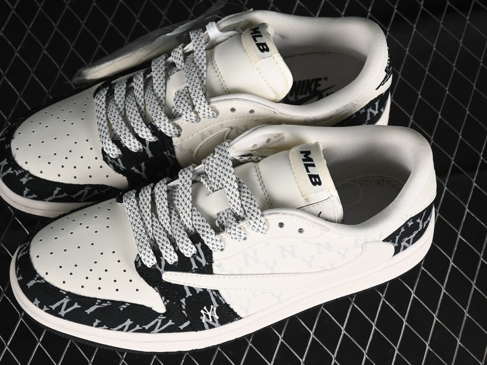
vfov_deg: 18.0
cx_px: 222
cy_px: 182
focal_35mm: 82
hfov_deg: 23.8
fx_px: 1154
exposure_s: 1/80
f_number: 7.1
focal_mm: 50
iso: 160
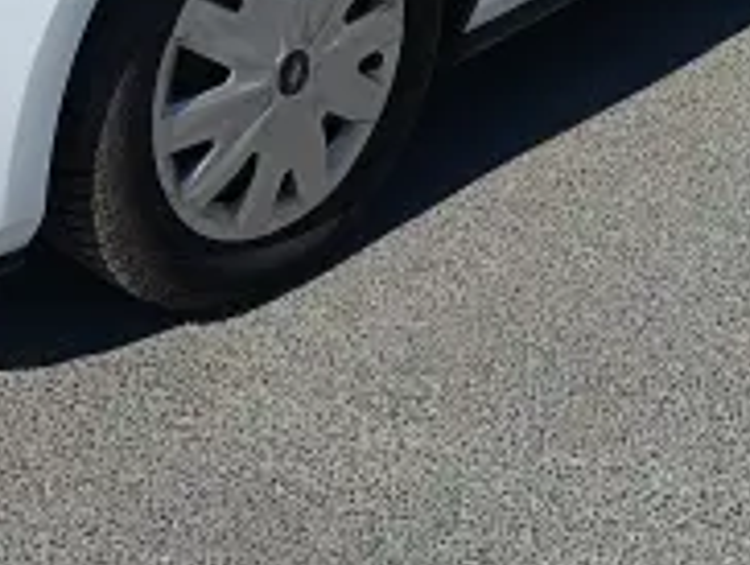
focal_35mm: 81
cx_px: 206
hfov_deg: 23.9
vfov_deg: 16.6
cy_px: -289
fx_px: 1757
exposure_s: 1/1041
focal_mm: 6.11
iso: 51
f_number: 1.65
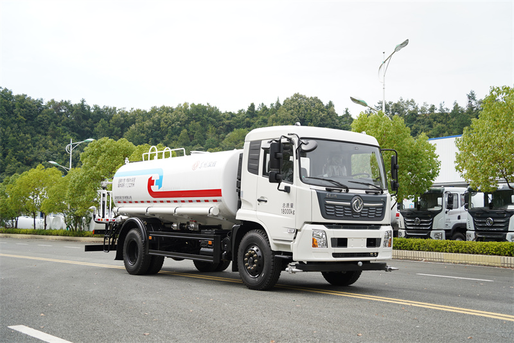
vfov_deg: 30.5
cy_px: 172
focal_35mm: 44
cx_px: 257
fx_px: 628
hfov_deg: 44.5
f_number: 3.5
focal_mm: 44
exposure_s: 1/640
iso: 100
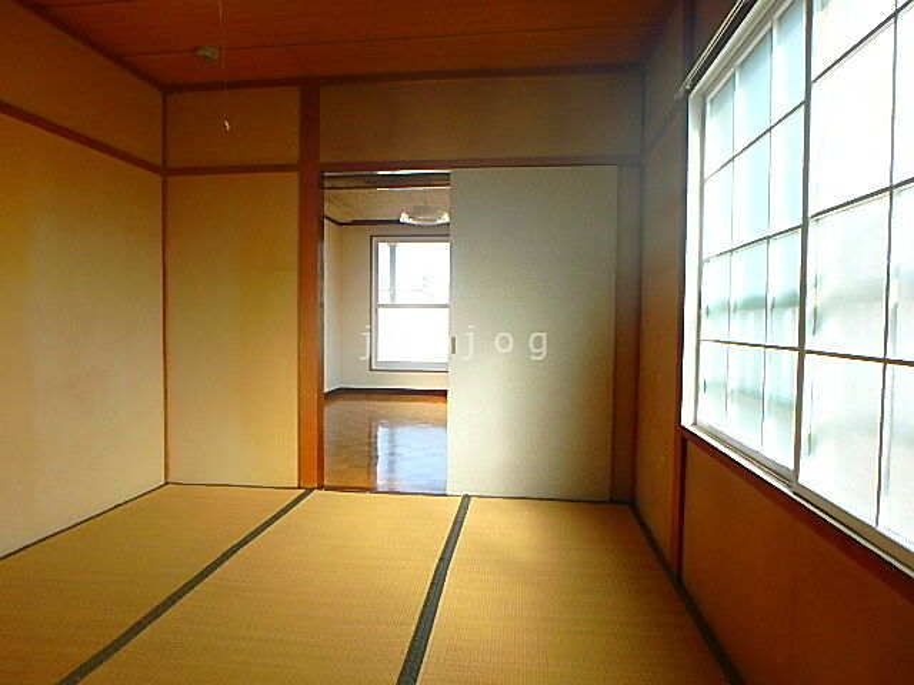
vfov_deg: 63.4
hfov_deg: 79.0
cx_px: 457
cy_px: 342
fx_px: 554
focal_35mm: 21
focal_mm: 3.7
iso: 125
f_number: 3.5
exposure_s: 1/200
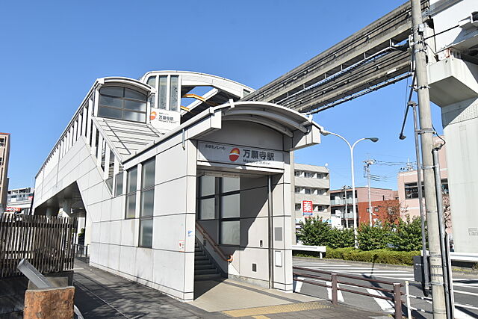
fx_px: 398
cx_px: 239
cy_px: 160
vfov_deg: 43.6
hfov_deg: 61.9
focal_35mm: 30
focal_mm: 20
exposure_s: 1/320
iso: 160
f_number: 9
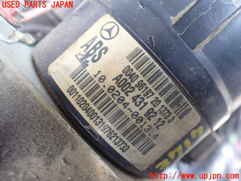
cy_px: 90
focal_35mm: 30
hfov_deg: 60.0
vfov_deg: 46.8
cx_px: 120
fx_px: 209
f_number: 2.3
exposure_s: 1/125
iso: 800
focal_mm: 5.4
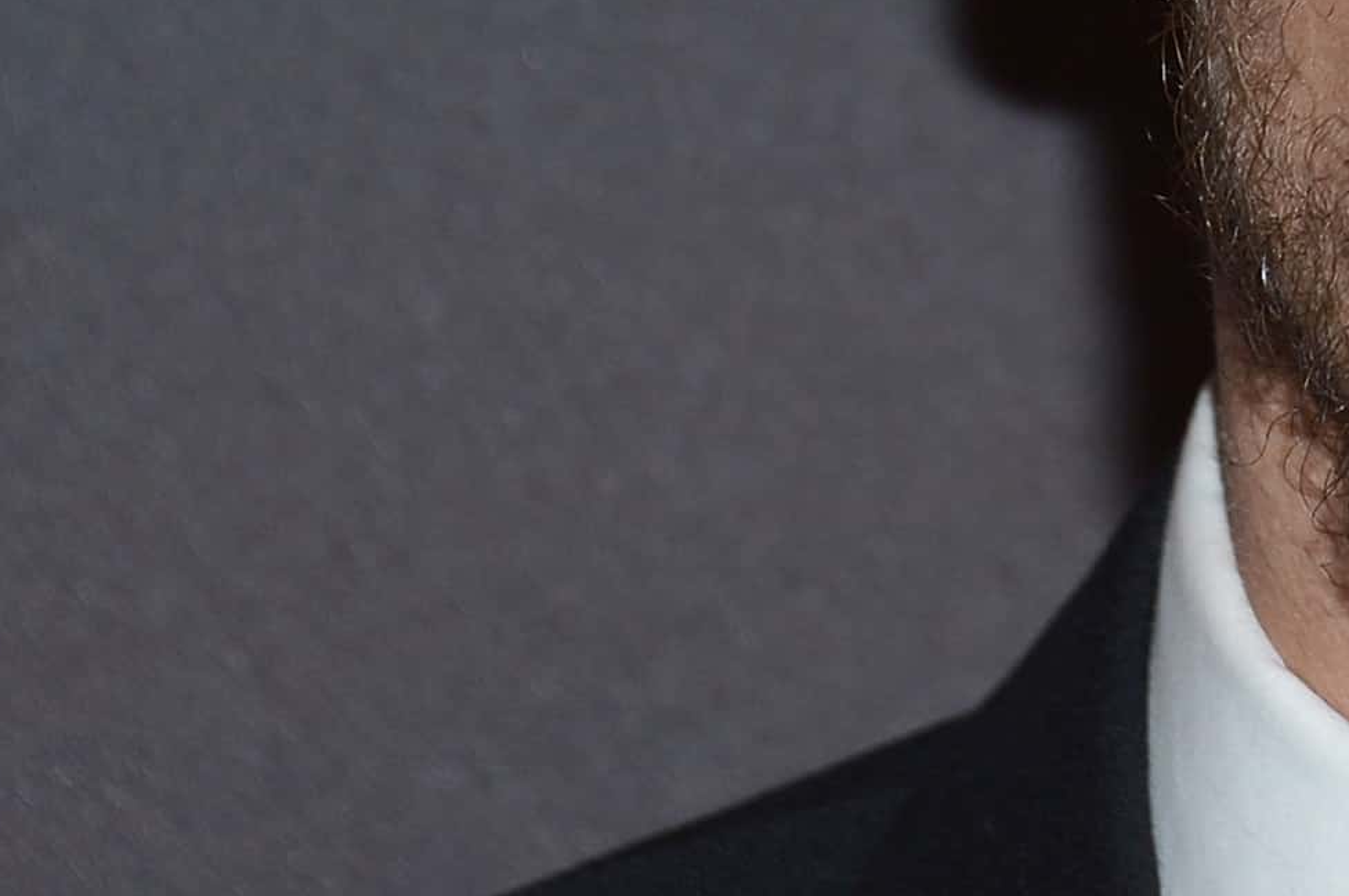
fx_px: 22678
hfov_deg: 3.4
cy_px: -545
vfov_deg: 2.3
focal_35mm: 606
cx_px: 1913
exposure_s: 1/160
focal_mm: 160
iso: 640
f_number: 6.3
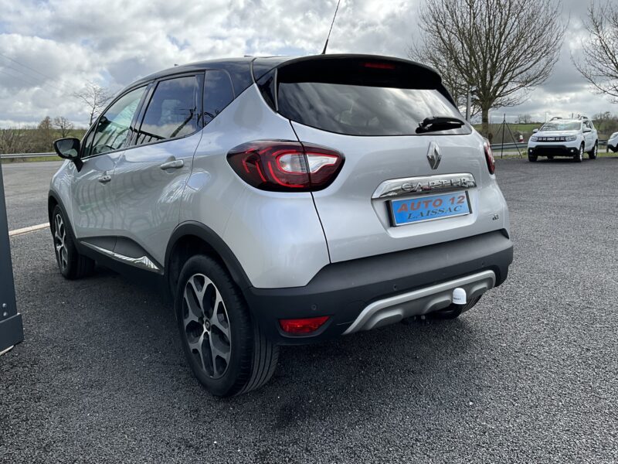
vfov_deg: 48.2
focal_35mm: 29
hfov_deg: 61.7
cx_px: 309
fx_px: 518
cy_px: 232
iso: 25
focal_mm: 3
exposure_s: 1/1098
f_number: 1.8
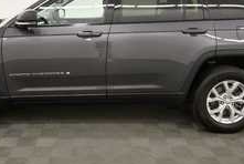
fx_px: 258
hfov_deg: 50.5
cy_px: 52
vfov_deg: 34.7
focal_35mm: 38
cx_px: 105
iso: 900
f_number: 5
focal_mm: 14
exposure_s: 1/125
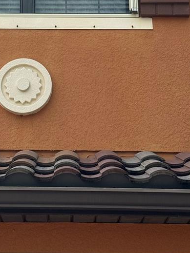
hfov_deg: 13.3
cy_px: -13
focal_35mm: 111
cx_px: 49
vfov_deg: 17.2
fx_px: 813
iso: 64
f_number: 1.78
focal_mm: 6.76
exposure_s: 1/3610
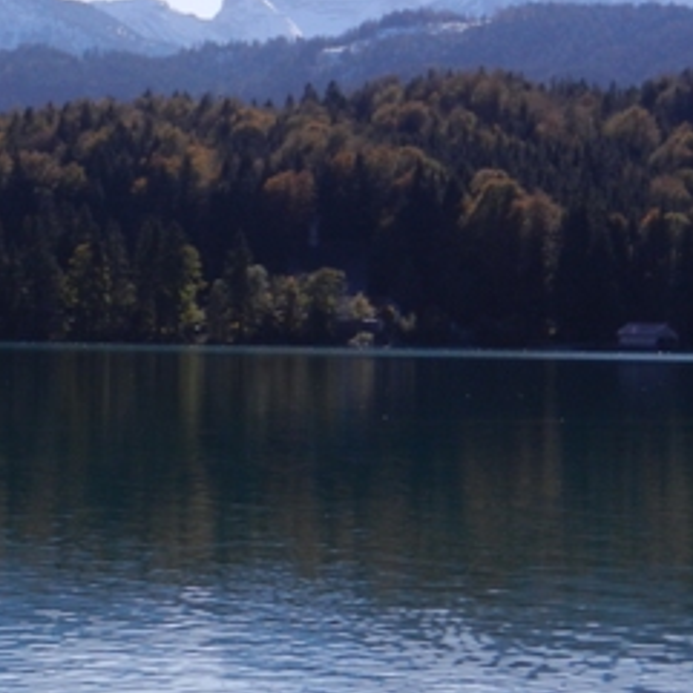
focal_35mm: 141
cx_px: -164
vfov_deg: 12.3
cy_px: 35
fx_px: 3194
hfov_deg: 12.1
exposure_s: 1/1600
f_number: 4.5
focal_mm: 10.9
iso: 160
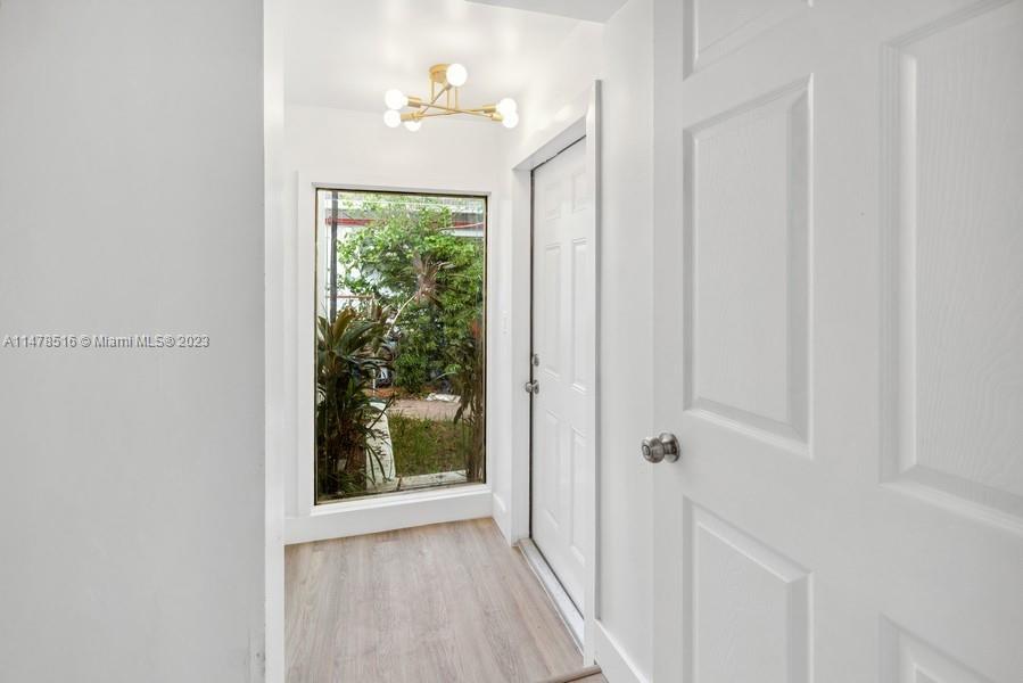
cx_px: 512
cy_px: 342
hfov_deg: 96.7
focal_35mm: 16
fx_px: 455
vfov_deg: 73.8
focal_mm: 16
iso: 200
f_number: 9
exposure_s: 1/10
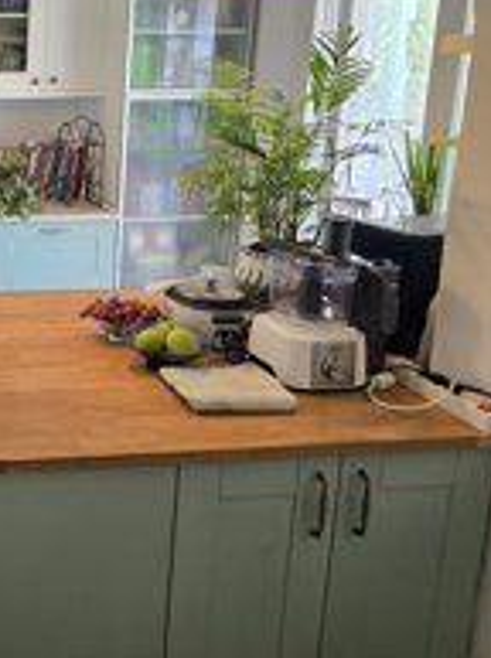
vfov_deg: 43.1
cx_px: -109
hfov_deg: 28.7
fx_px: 816
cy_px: 201
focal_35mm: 43
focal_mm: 6.3
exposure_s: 1/100
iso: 160
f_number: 1.7
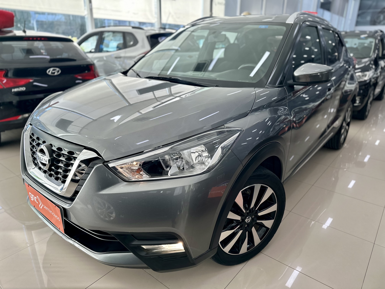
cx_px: 192
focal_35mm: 24
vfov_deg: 56.8
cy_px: 144
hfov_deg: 71.6
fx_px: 267
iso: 80
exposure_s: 1/273
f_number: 1.78
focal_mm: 6.86
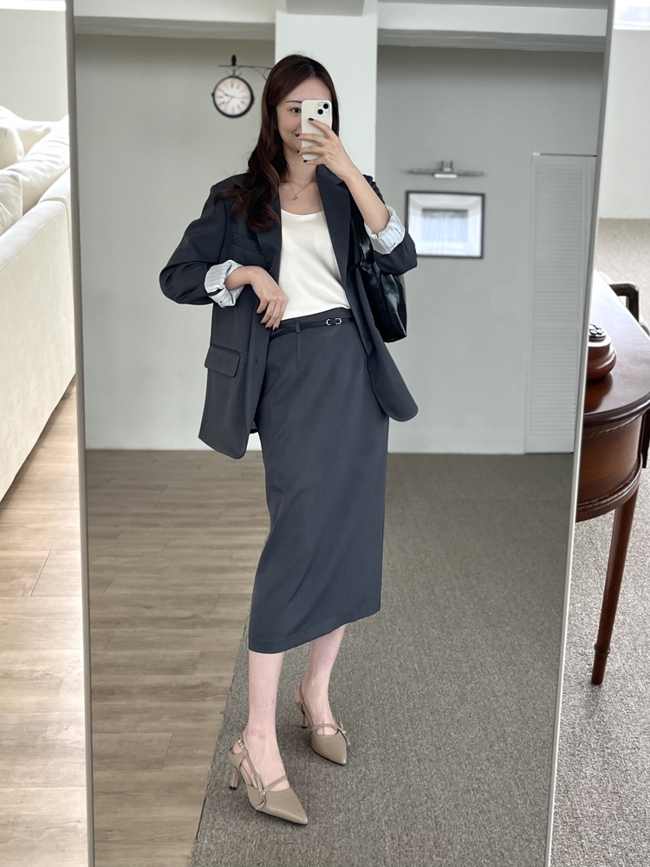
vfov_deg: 67.3
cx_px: 325
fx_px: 651
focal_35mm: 26
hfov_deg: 53.1
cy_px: 434
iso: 80
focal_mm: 5.1
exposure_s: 1/60
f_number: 1.6
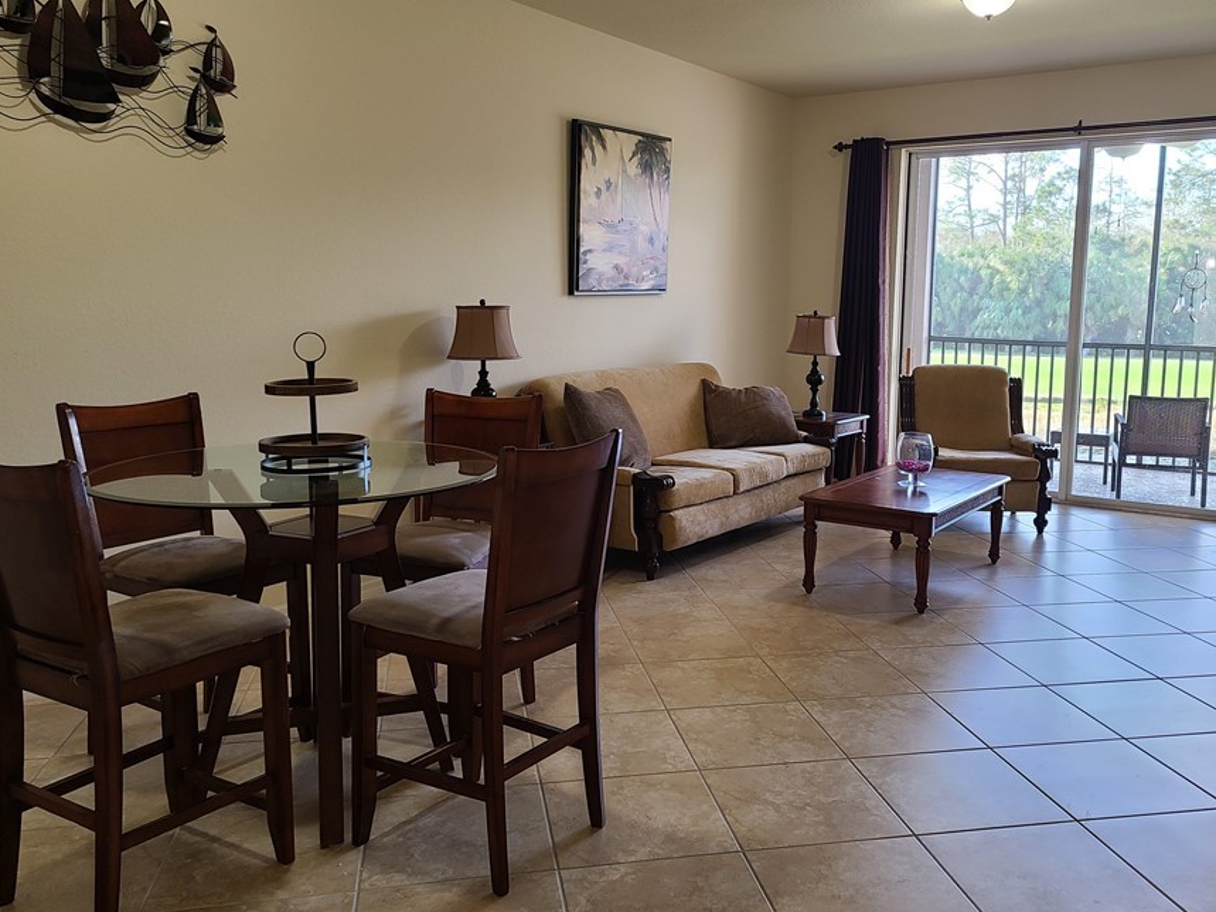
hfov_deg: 58.2
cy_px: 442
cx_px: 677
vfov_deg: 45.4
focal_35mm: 31
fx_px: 1089
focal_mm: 5.4
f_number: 1.8
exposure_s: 1/60
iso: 100
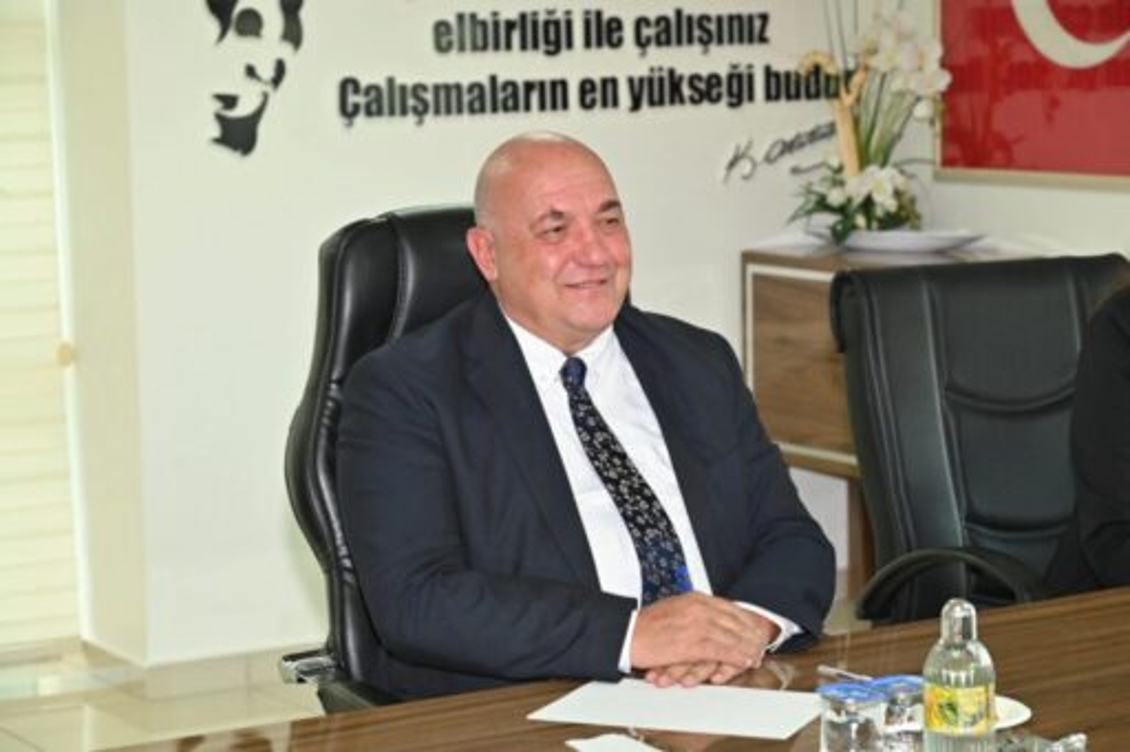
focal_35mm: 95
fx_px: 2981
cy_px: 376
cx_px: 565
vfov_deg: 14.4
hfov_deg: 21.5
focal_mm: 95
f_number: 7.1
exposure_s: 1/60
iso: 1000
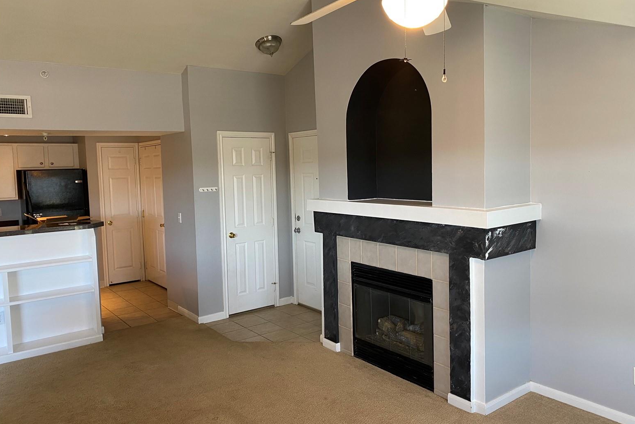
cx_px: 325
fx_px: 494
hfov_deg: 65.5
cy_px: 206
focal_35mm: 28
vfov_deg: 46.4
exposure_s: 1/60
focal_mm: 4.25
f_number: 1.8
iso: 100
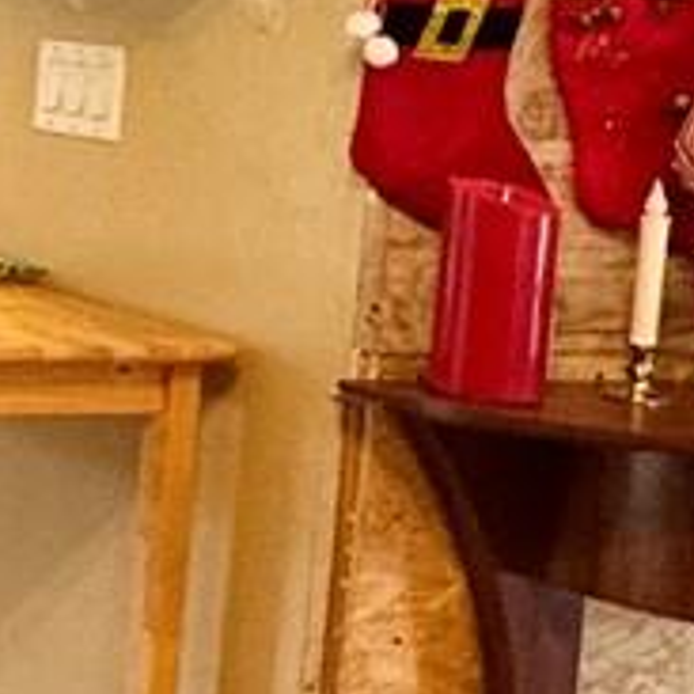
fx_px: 2450
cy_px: 137
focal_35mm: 108
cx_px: -1221
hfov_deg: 11.5
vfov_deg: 16.0
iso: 200
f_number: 2.2
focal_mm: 2.22
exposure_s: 1/60
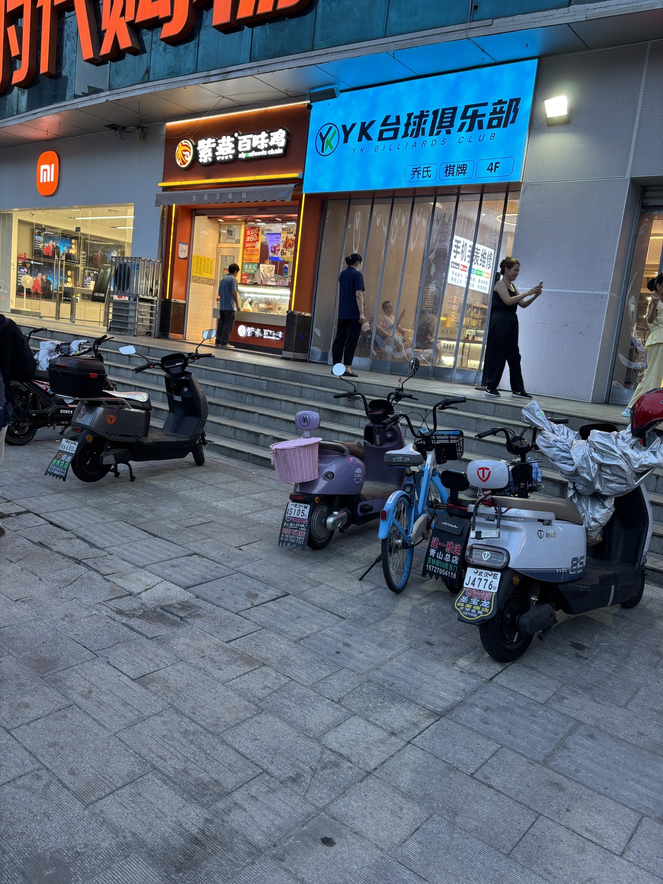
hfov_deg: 53.1
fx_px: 664
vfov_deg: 67.3
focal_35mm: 26
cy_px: 442
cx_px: 332
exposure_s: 1/50
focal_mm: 5.96
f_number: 1.6
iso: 100
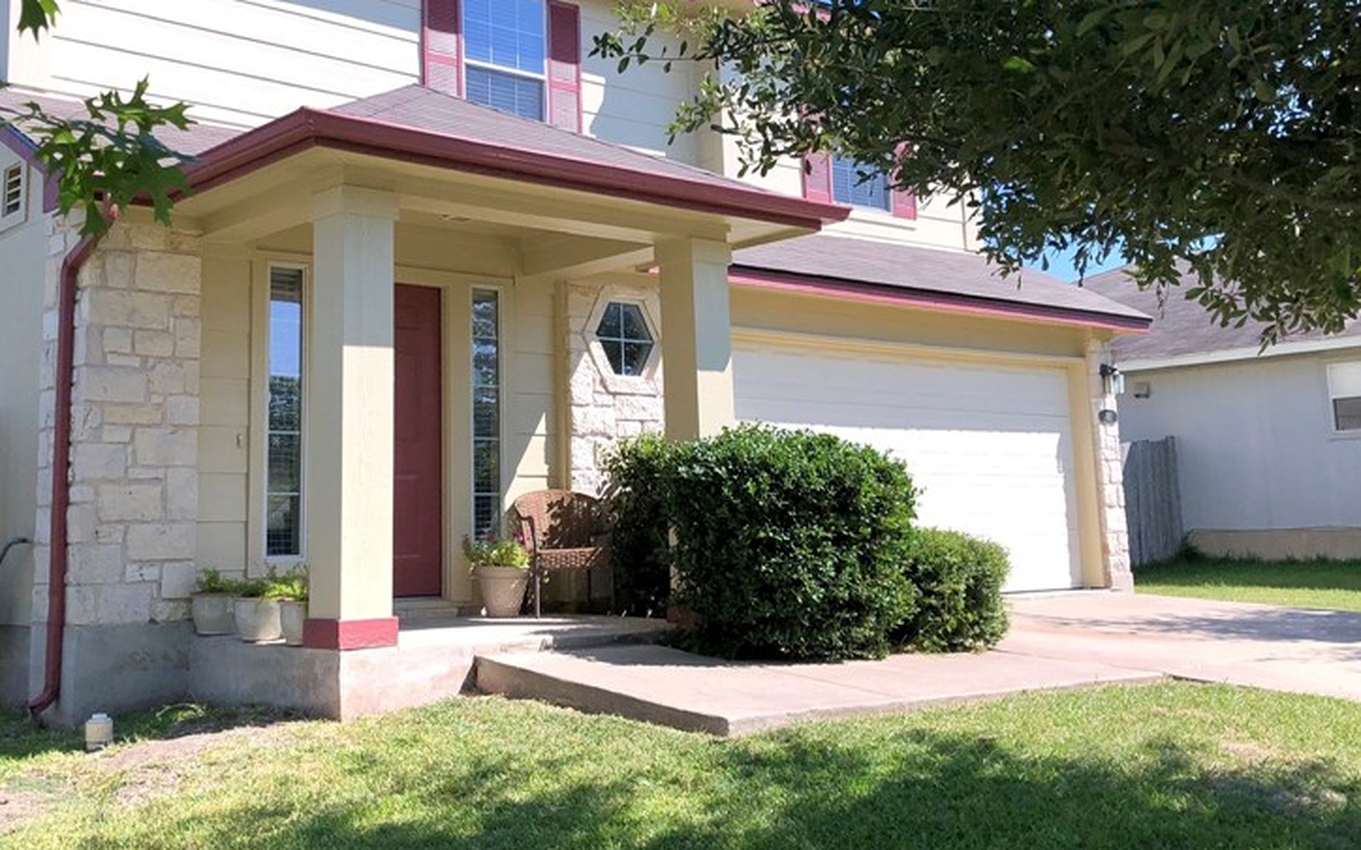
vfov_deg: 30.4
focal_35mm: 42
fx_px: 1557
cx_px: 556
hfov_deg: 47.0
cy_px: 316
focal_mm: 4
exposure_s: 1/2857
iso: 25
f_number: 1.8
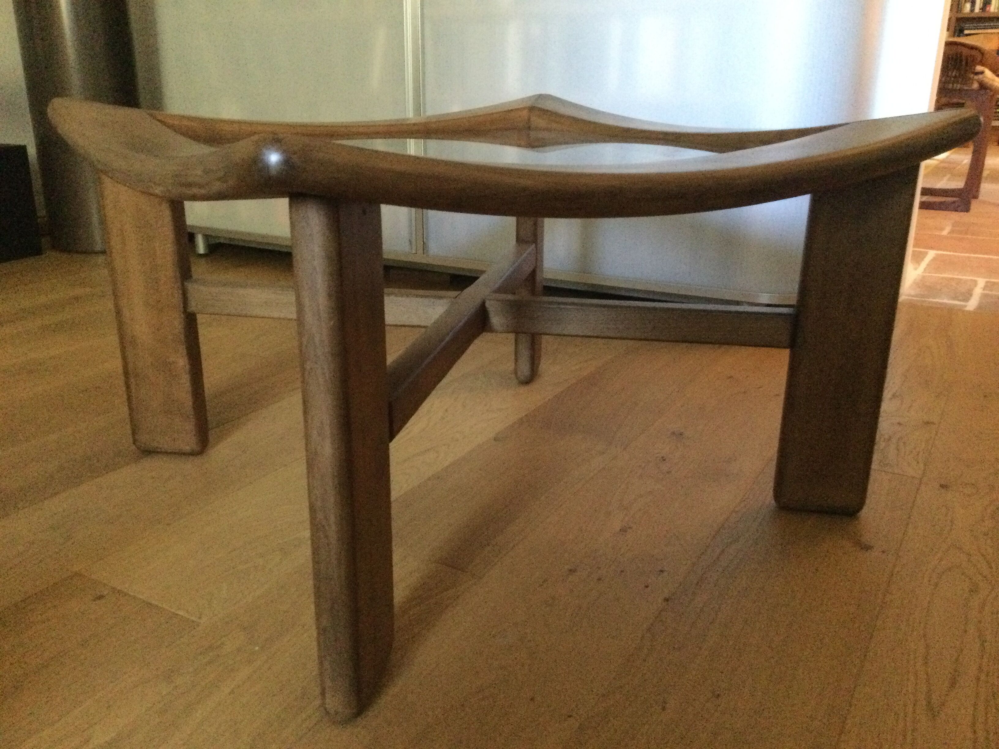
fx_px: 895
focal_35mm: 31
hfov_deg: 58.4
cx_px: 500
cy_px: 374
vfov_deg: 45.4
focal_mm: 3.3
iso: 400
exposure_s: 1/17
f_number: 2.4
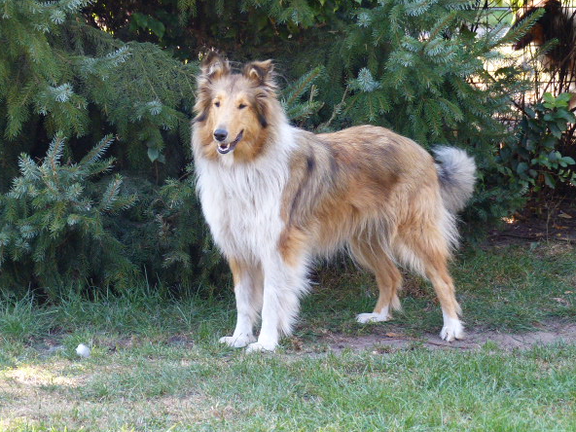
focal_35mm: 172
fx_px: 2862
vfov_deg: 8.6
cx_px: 303
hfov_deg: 11.5
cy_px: 224
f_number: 2.8
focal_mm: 26.1
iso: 250
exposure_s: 1/320
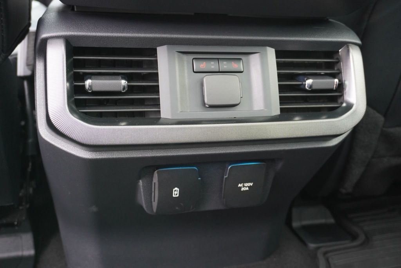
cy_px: 134
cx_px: 200
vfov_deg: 36.9
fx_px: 401
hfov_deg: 53.1
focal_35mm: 36
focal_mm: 24
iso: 1600
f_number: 4.5
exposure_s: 1/60
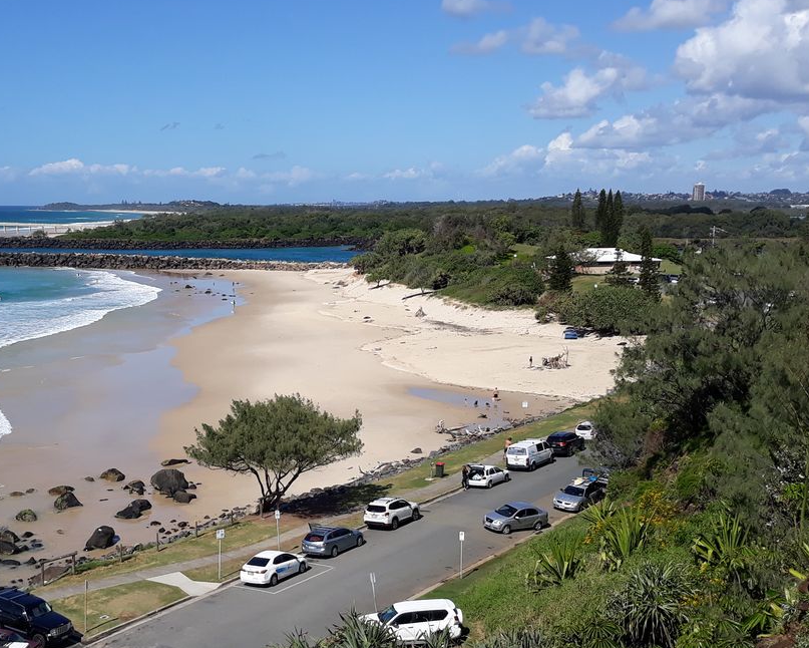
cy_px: 382
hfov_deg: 38.9
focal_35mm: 47
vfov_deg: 32.0
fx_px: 1126
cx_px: 245
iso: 40
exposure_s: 1/2591
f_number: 1.7
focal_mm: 3.71
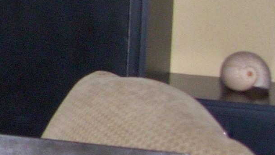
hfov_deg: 11.0
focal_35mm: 176
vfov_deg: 6.9
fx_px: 1283
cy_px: 18
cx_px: -296
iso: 145
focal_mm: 7.8
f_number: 2.8
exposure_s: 1/117
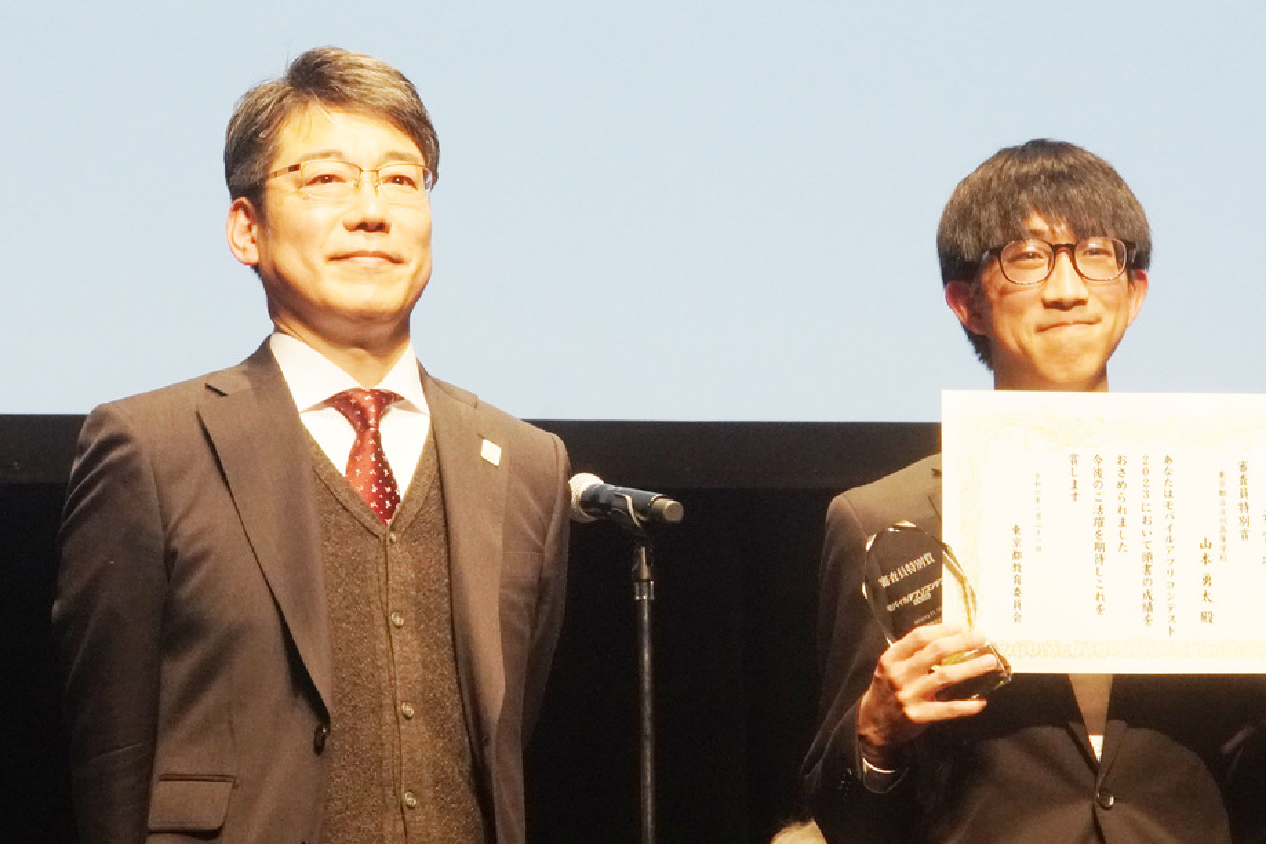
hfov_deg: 13.8
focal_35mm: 149
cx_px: 710
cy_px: 539
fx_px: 5239
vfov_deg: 9.2
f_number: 16
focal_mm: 76
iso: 5000
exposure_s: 1/125
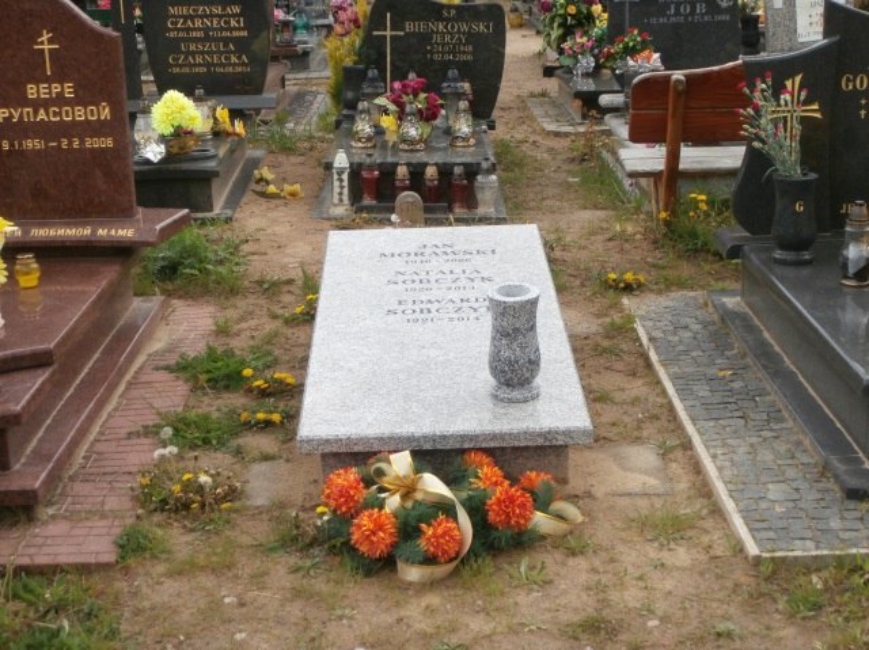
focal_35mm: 57
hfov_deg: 33.8
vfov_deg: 25.6
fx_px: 1430
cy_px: 325
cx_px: 434
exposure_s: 1/200
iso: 100
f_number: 4.5
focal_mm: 10.11
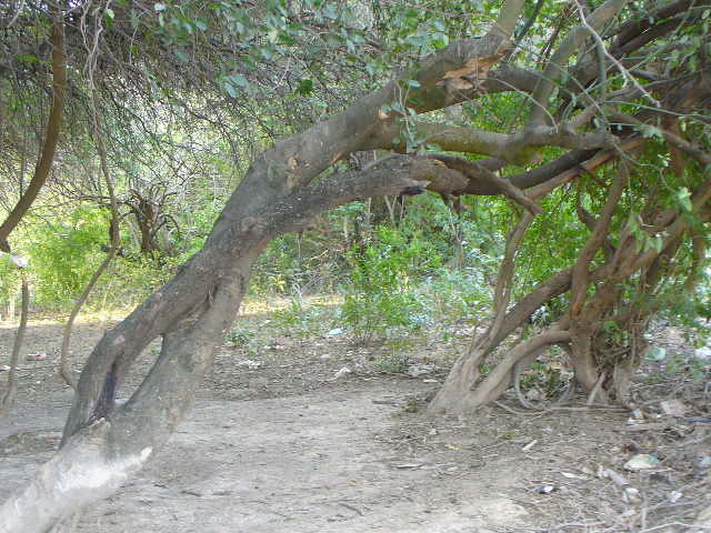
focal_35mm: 52
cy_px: 266
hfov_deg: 36.8
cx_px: 356
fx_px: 1068
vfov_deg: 28.0
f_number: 2.9
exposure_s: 1/30
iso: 125
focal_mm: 7
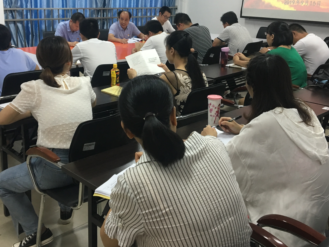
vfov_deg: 34.8
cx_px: 161
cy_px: 85
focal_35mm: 41
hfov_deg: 45.8
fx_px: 390
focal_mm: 4.15
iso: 125
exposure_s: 1/33
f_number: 2.2
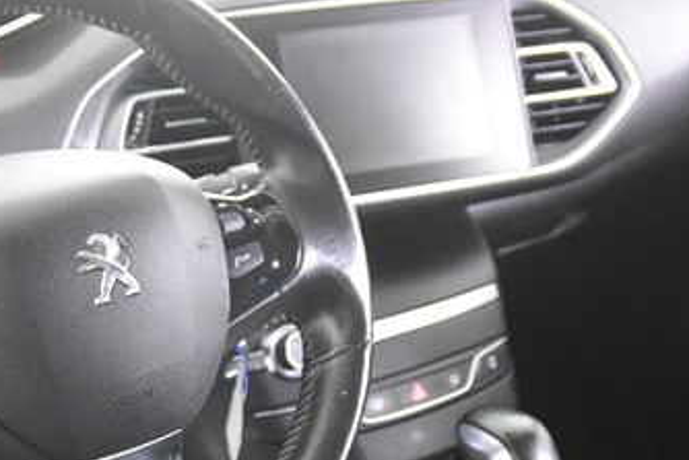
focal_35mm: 92
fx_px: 1761
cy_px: 422
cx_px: 120
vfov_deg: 14.7
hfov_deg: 21.8
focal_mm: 20
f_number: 2.8
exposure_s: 1/30
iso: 4000
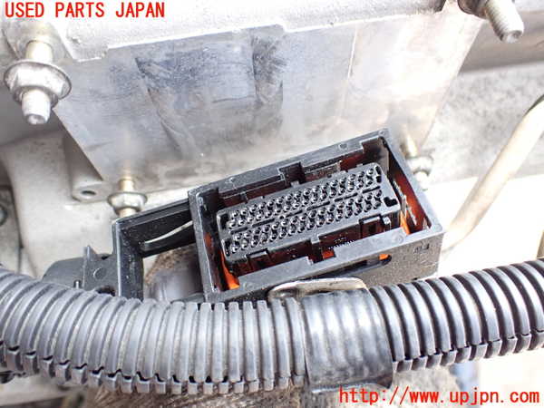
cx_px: 272
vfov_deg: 46.8
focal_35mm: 30
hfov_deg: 60.0
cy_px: 204
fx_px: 471
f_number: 2.3
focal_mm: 5.4
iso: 200
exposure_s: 1/125
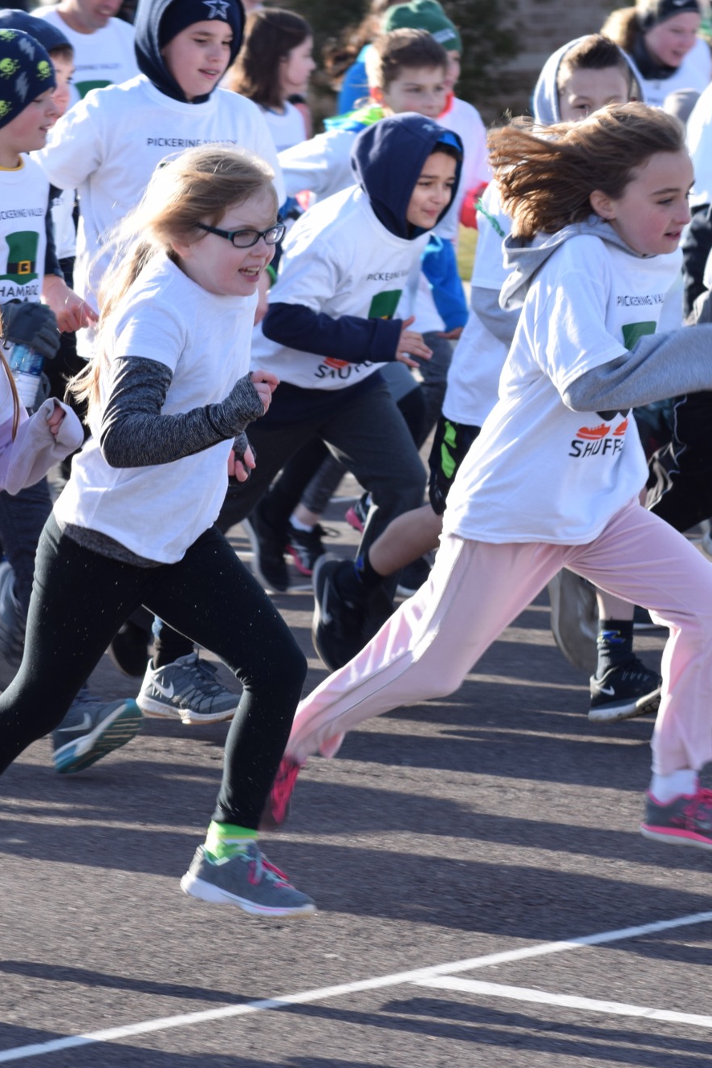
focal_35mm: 194
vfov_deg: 10.6
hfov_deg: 7.1
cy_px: 534
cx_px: 406
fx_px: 5753
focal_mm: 86
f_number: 8
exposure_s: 1/250
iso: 250
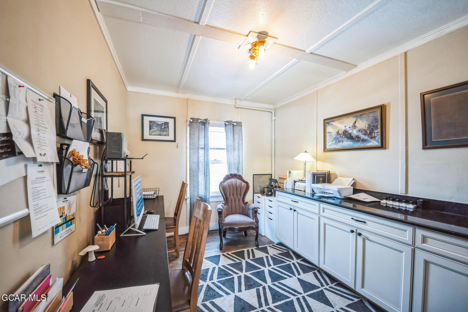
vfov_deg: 81.2
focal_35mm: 14
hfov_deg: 104.3
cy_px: 156
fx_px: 182
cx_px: 234
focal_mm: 14
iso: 1250
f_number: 5
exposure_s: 1/60
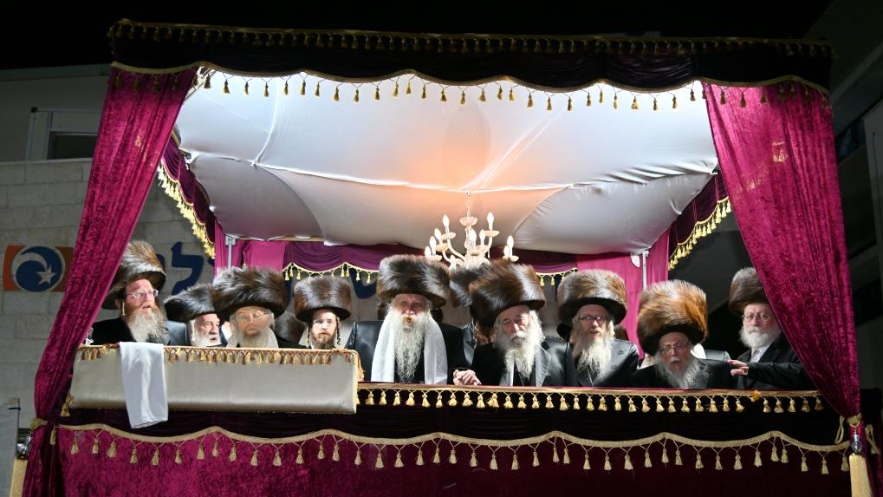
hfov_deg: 50.5
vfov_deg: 29.6
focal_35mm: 40
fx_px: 936
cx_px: 443
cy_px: 293
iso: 320
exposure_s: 1/250
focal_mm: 38
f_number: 4
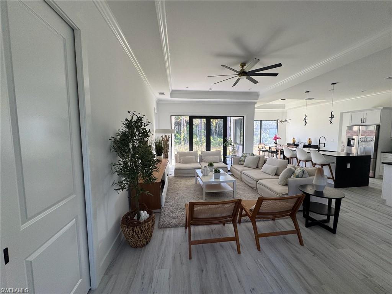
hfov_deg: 102.1
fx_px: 159
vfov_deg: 85.7
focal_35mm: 14
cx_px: 196
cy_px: 147
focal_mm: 2.22
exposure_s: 1/99
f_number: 2.2
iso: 80
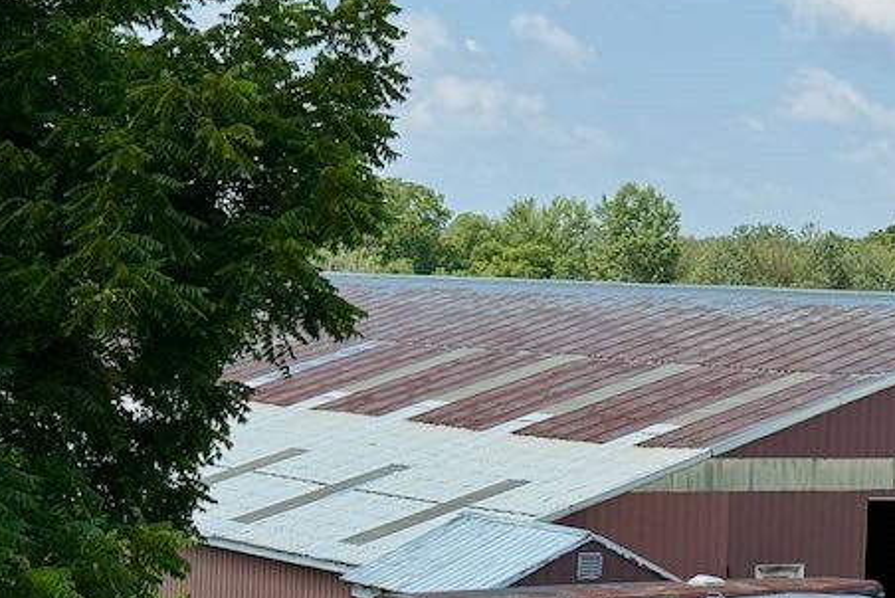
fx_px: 2811
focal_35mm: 113
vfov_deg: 12.1
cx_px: 824
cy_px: 384
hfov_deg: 17.8
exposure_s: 1/4329
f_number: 1.78
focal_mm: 6.76
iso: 64
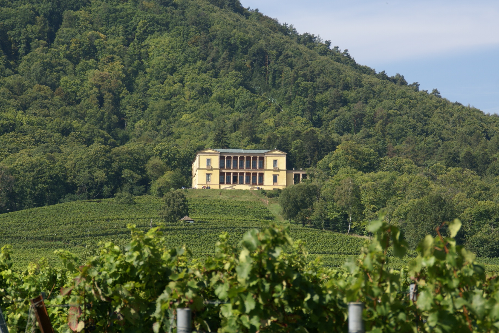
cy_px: 161
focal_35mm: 158
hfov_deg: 13.0
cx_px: 247
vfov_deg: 8.7
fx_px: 2190
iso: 100
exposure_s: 1/200
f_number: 9
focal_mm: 100
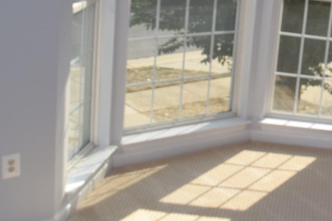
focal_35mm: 81
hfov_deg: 22.0
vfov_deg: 16.7
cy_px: 42
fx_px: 747
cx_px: 453
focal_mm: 18
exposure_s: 1/160
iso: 100
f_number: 6.3
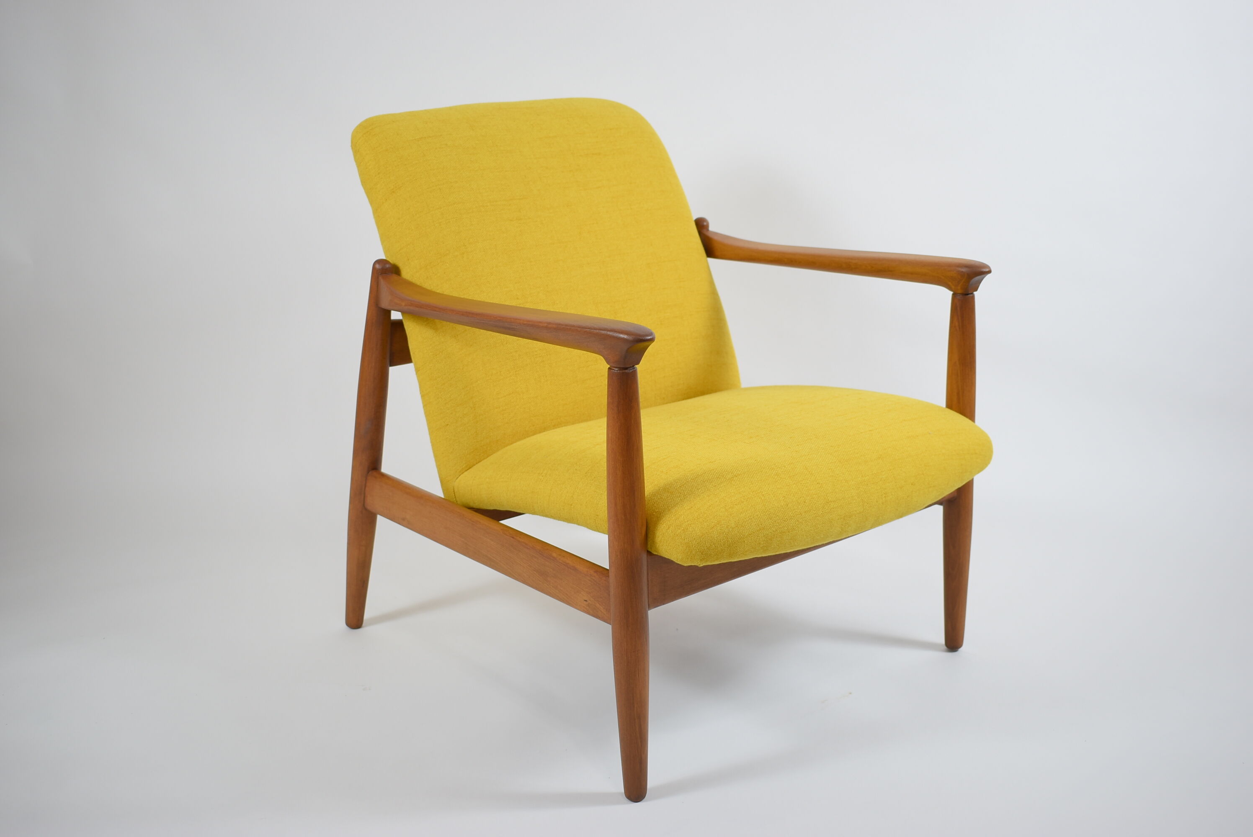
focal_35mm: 39
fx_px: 1358
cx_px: 626
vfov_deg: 34.3
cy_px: 418
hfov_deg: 49.5
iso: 100
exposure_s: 1/20
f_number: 4
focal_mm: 26
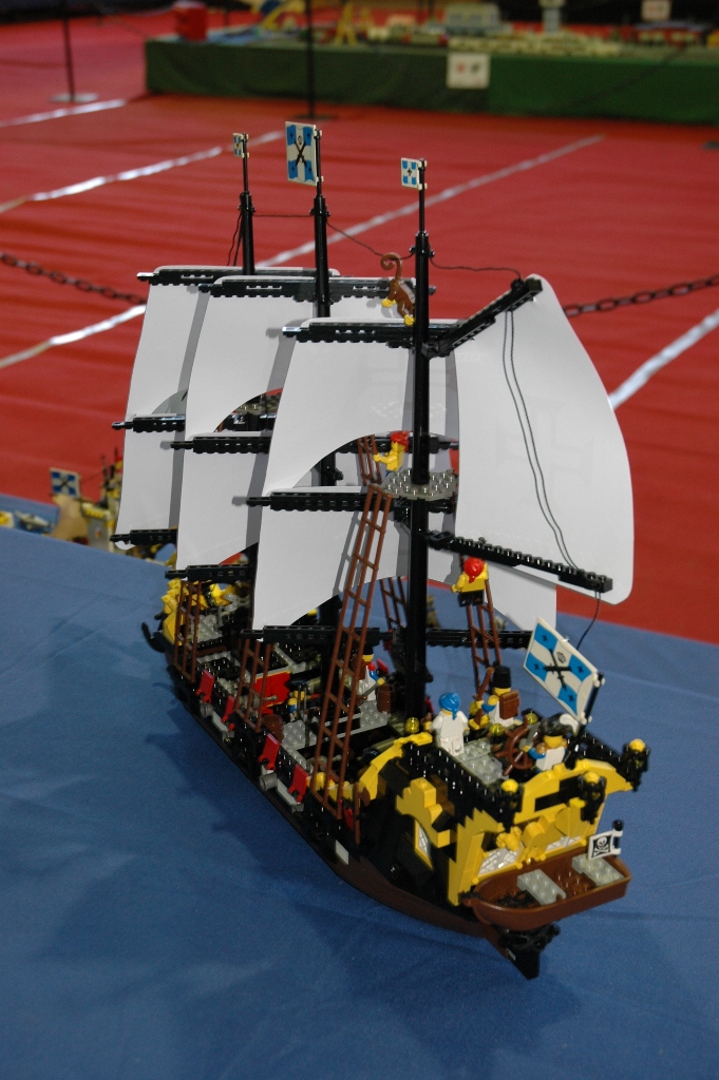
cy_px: 540
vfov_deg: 37.9
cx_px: 360
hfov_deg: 25.7
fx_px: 1575
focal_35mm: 52
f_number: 5.6
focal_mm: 35
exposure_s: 1/10
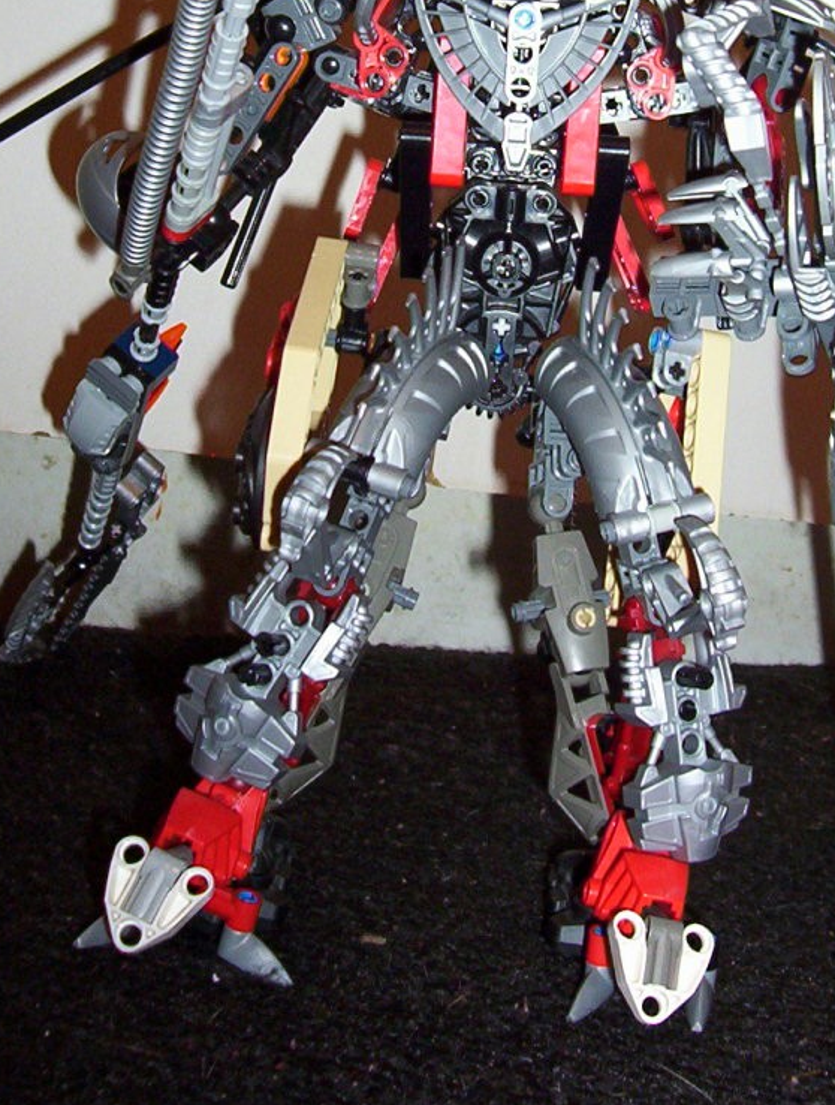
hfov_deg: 21.4
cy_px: 295
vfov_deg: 27.7
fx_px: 2208
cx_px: 527
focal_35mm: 69
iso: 140
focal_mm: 5.77
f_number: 2.73
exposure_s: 1/60
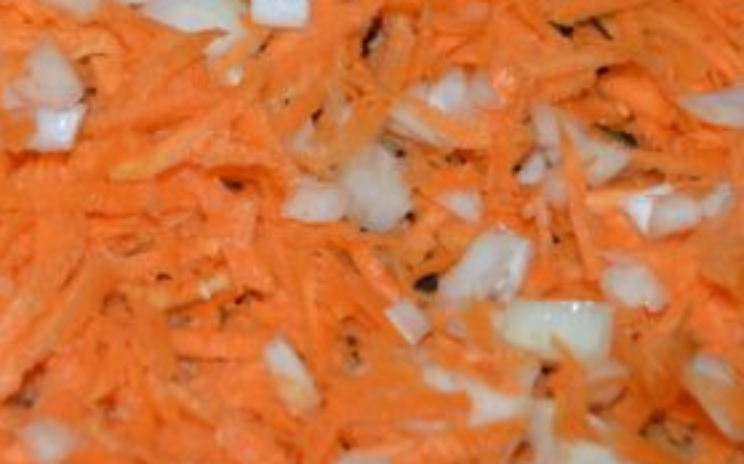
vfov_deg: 14.1
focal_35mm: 92
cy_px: 68
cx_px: 248
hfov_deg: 22.5
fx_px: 1864
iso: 1000
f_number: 4
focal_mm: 24
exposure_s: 1/60
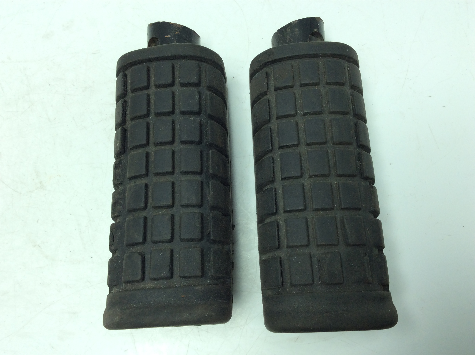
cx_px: 238
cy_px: 178
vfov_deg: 44.1
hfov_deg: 56.9
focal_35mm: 32
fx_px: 438
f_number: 2.4
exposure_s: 1/258
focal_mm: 3.3
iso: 32
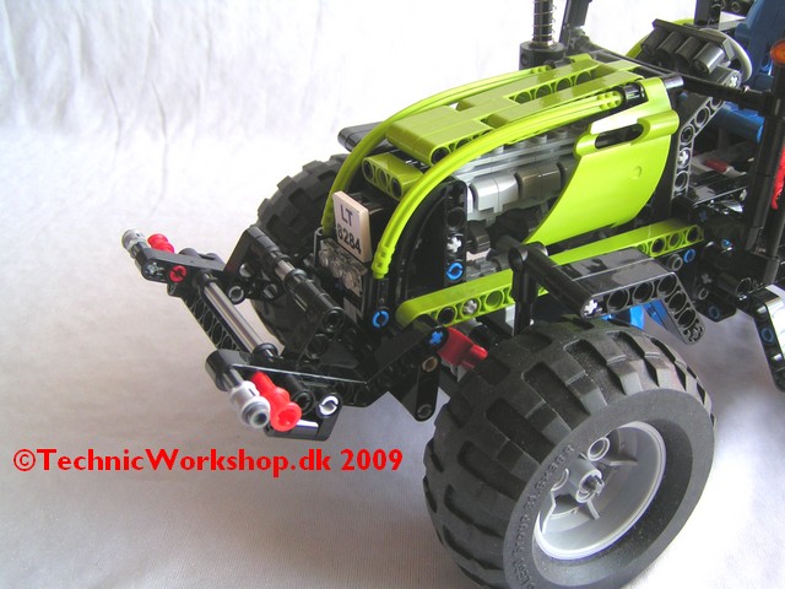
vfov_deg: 37.7
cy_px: 294
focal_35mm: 38
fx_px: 862
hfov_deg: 49.0
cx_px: 392
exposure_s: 1/40
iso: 100
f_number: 2.8
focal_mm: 5.8
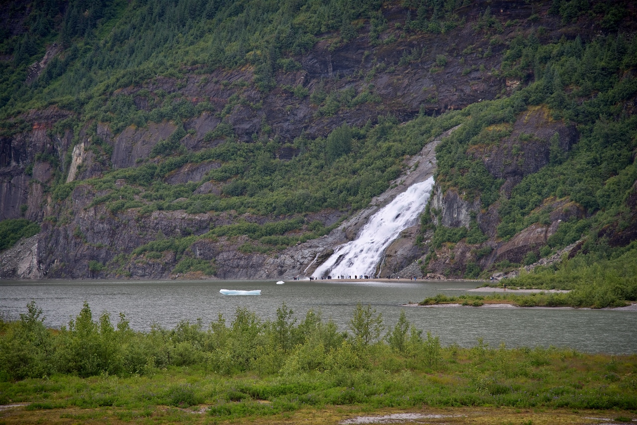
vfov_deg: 11.4
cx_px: 318
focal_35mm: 120
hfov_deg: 17.1
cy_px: 212
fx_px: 2124
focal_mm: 120
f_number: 5
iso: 100
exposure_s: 1/250
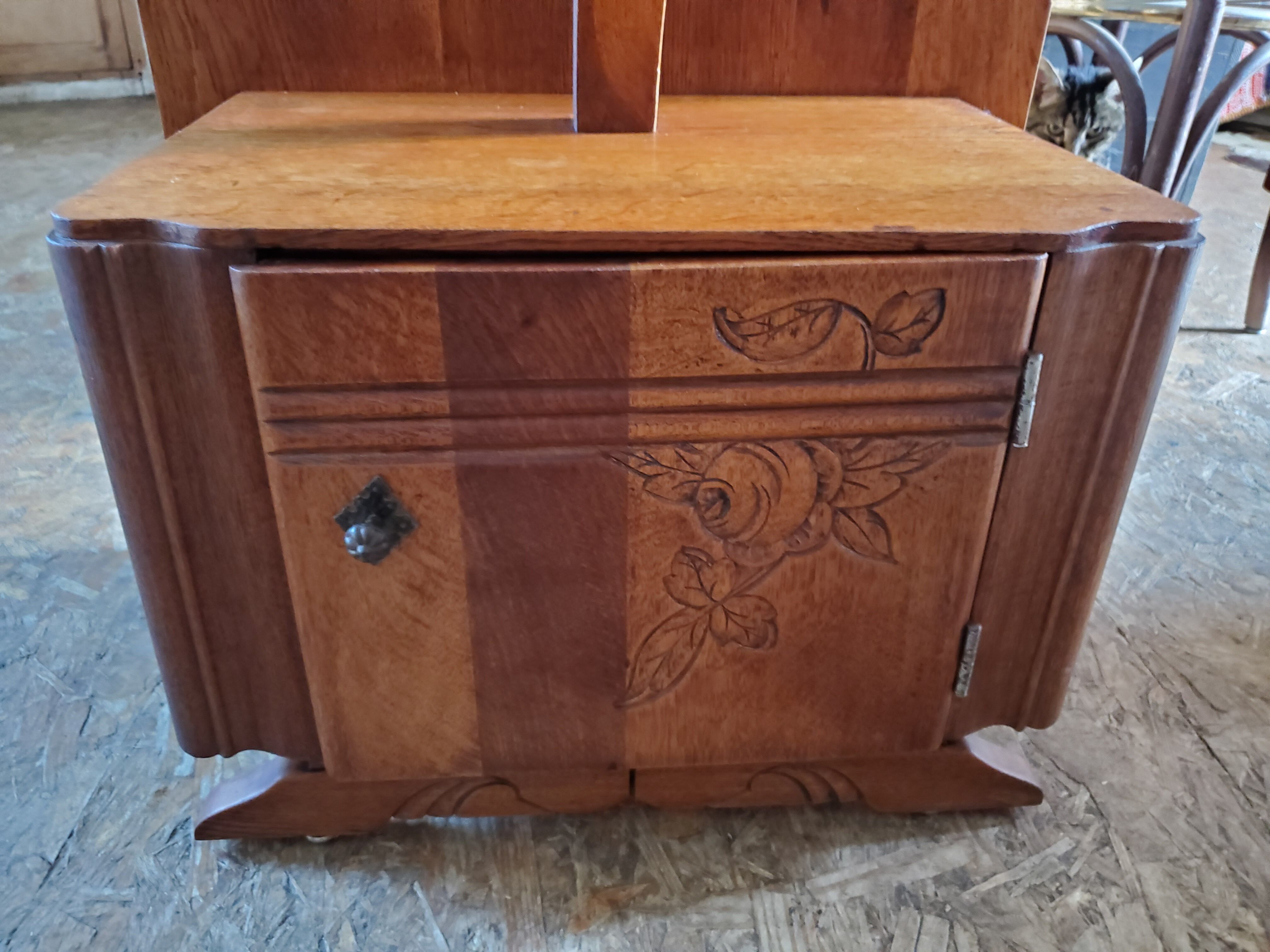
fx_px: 954
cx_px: 635
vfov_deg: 53.1
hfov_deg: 67.3
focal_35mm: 26
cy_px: 476
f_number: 1.5
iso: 640
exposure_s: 1/9
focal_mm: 4.3
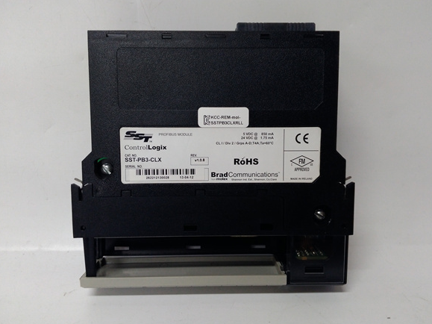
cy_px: 161
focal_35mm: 28
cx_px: 221
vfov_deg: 49.7
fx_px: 349
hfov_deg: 63.4
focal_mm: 3.79
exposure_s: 1/33
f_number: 2
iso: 224
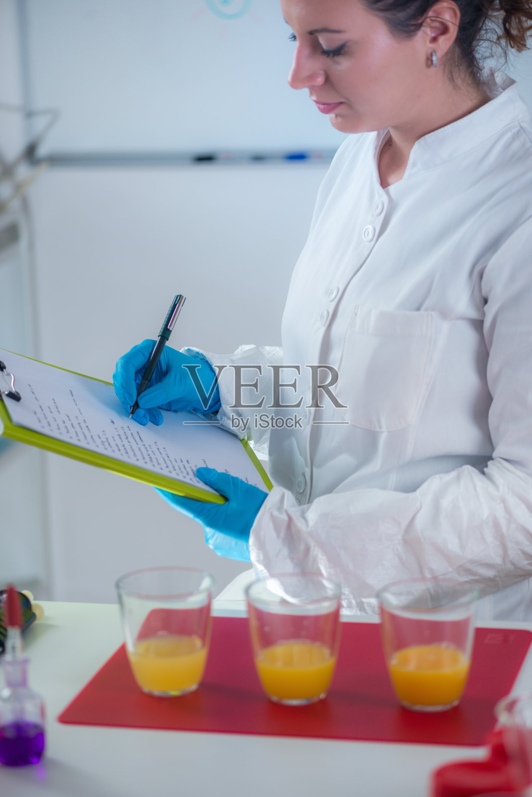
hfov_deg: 13.1
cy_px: 398
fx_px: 2325
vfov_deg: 19.4
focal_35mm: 105
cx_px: 266
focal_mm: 105
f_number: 3.5
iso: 200
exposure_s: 1/200
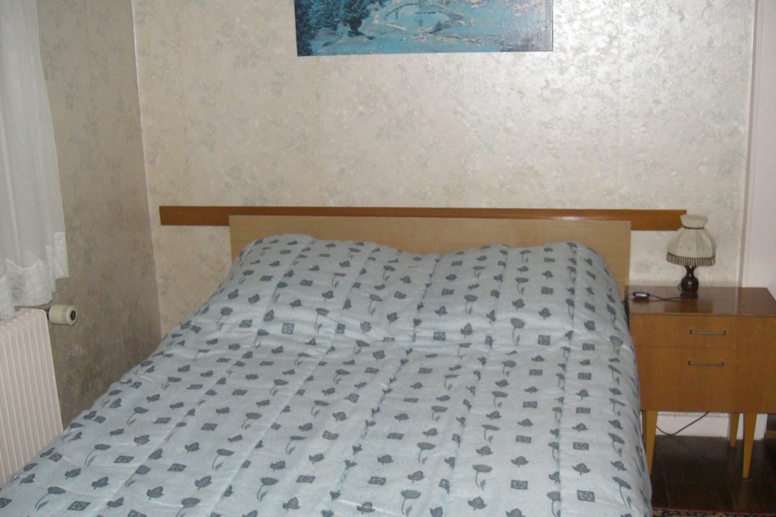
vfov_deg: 33.4
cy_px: 237
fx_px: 862
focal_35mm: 40
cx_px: 388
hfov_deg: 48.5
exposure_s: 1/60
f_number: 3.1
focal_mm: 6.3
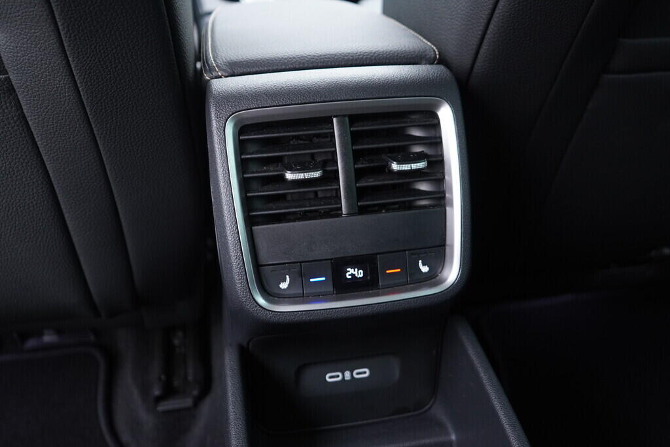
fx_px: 670
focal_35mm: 36
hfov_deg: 53.1
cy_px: 224
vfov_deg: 36.9
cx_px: 335
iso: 800
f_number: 2.8
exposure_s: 1/40
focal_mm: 24
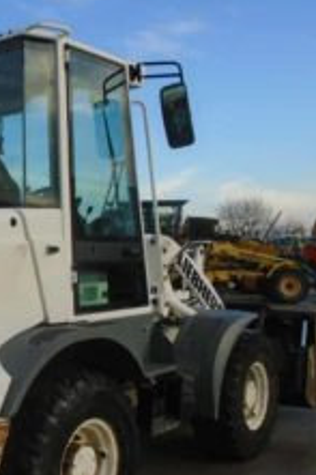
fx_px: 646
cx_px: 9
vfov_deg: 40.2
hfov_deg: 26.2
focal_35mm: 49
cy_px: 288
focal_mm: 4.6
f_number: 3.2
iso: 100
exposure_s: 1/800
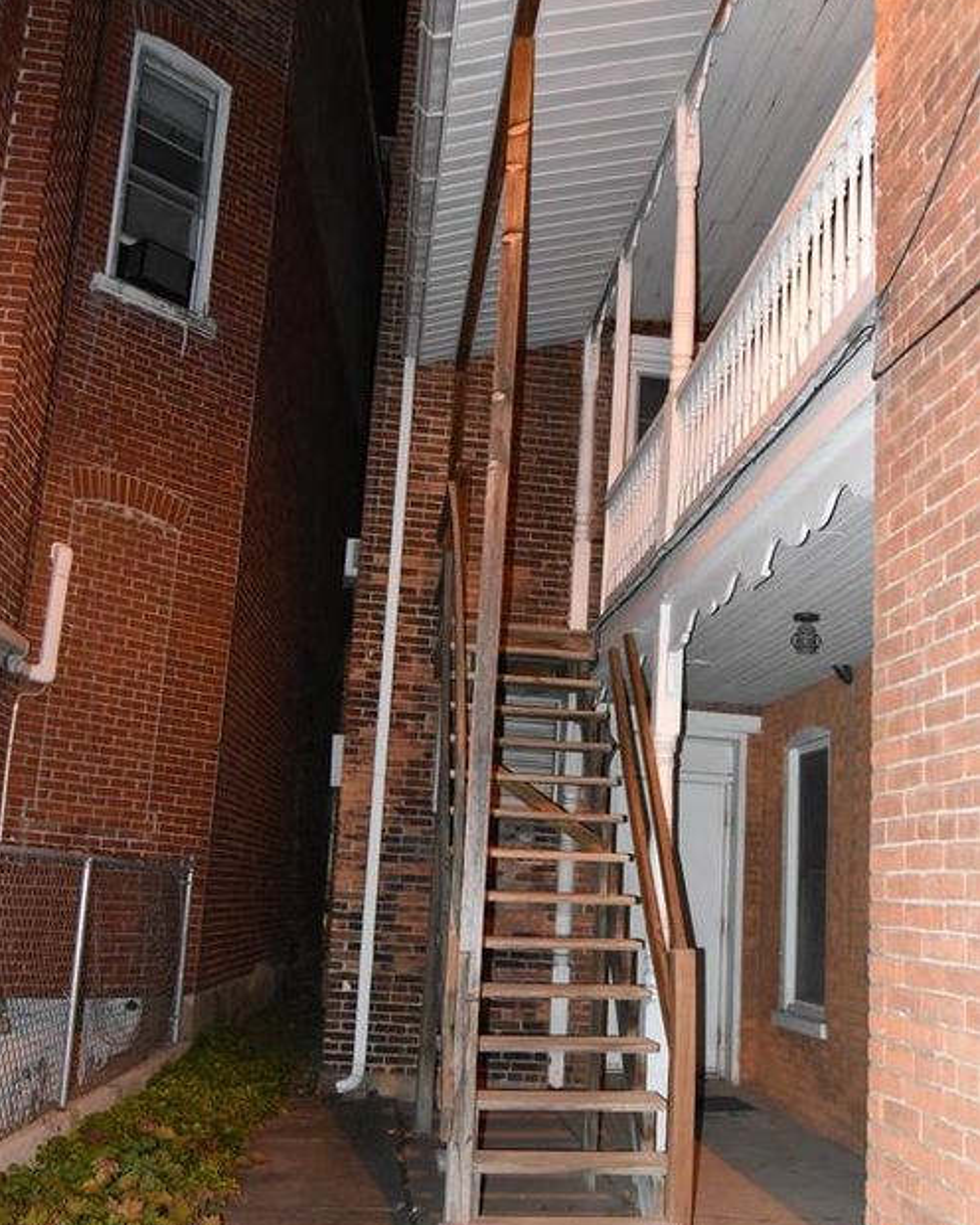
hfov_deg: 43.4
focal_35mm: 34
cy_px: 667
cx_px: 490
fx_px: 1233
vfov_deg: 52.8
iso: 3200
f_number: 4
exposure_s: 1/60
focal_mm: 30
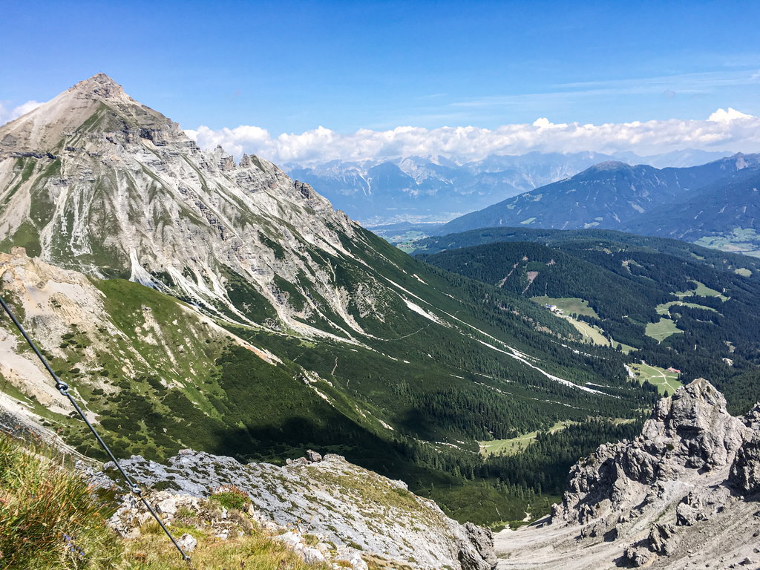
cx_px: 380
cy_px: 285
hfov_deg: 61.7
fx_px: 637
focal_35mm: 29
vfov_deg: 48.2
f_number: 2.2
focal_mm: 4.15
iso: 25
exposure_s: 1/1261
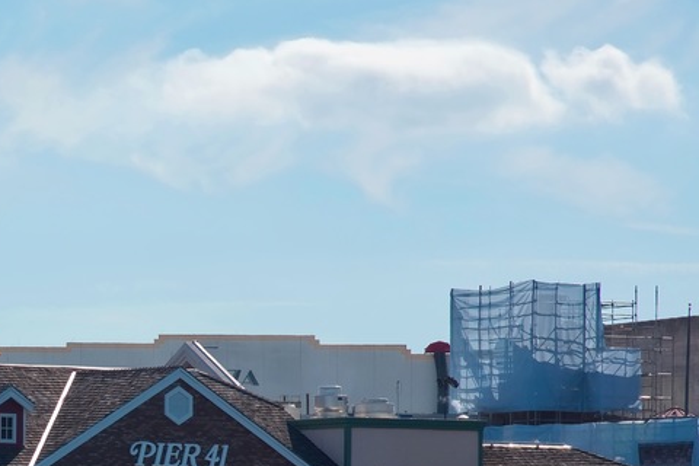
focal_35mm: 280
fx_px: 5436
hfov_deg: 7.3
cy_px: 476
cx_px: -68
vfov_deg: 4.9
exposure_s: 1/400
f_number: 10
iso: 100
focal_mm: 105
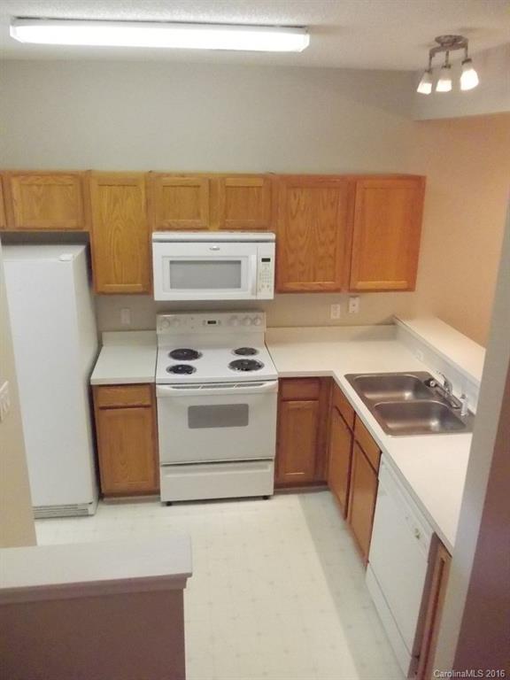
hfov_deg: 49.7
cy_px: 340
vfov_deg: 63.4
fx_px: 550
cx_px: 255
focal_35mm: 28
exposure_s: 1/125
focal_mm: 4
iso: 800
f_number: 2.7
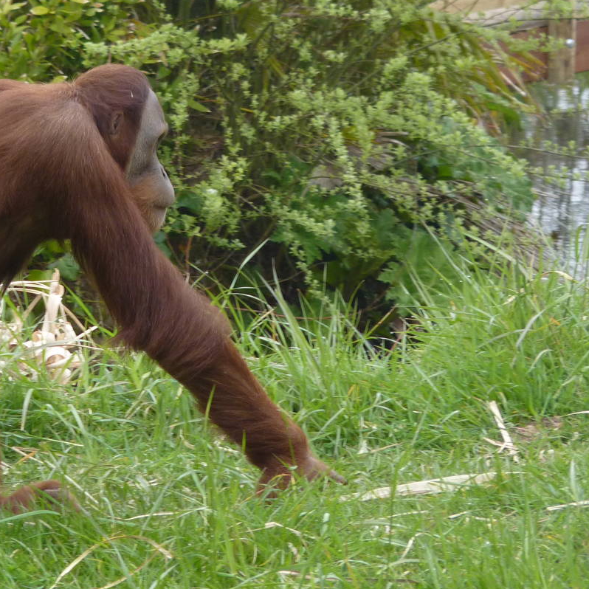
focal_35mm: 530
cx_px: 135
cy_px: 303
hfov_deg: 3.3
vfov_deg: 3.3
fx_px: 10203
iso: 160
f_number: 4
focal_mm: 53.2
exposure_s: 1/320
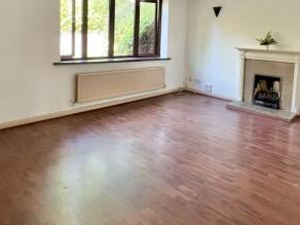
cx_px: 177
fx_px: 225
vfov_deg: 51.0
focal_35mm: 26
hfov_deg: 66.8
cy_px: 58
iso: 250
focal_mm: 1.57
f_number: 1.8
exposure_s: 1/87
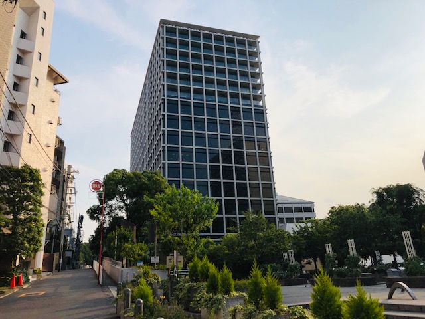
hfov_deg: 63.4
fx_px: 344
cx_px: 212
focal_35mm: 28
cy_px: 160
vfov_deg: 49.7
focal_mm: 3.99
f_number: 1.8
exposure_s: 1/3247
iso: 20
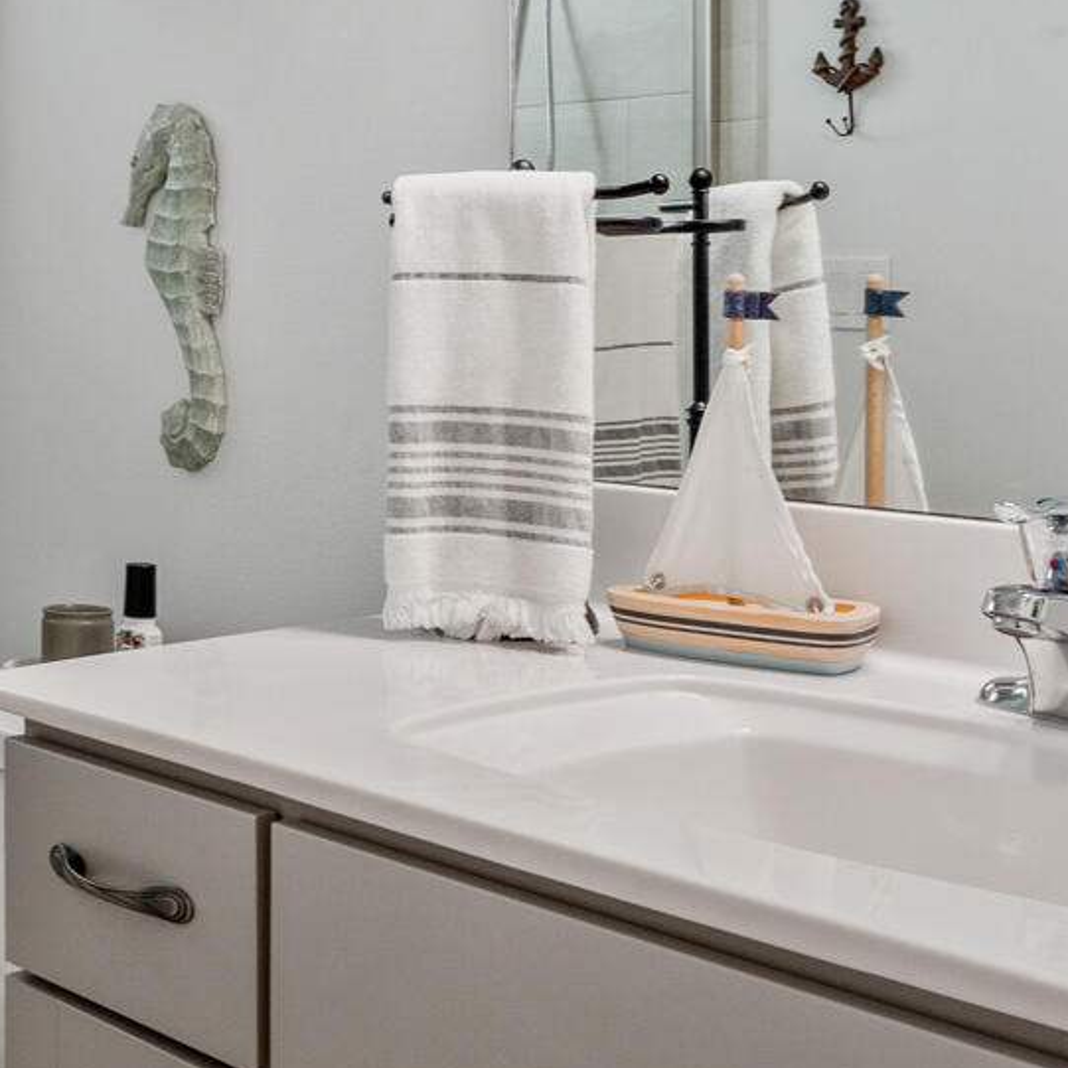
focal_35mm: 55
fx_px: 1920
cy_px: 277
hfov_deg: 28.8
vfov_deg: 30.6
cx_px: -43
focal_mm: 14
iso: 250
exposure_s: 1/8
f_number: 9
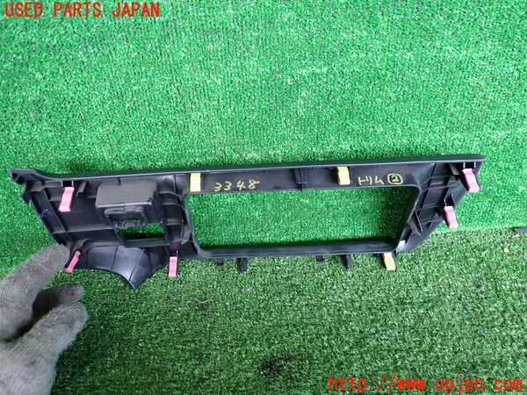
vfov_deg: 54.9
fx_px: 381
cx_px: 264
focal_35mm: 25
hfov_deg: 69.4
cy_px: 198
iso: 200
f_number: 2
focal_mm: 4.5
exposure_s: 1/30
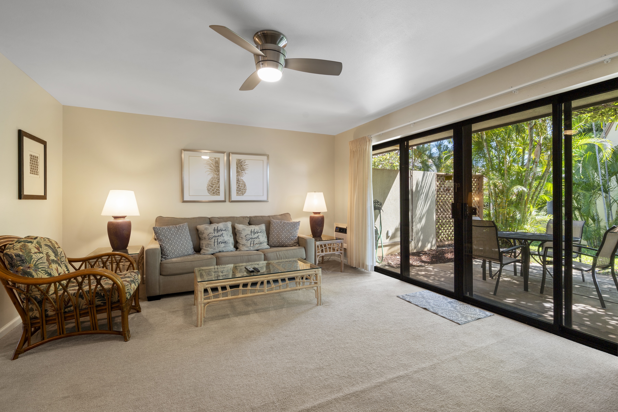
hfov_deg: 96.7
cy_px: 206
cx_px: 309
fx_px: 275
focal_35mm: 16
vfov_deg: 73.7
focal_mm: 16
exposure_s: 1/5
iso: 100
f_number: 8
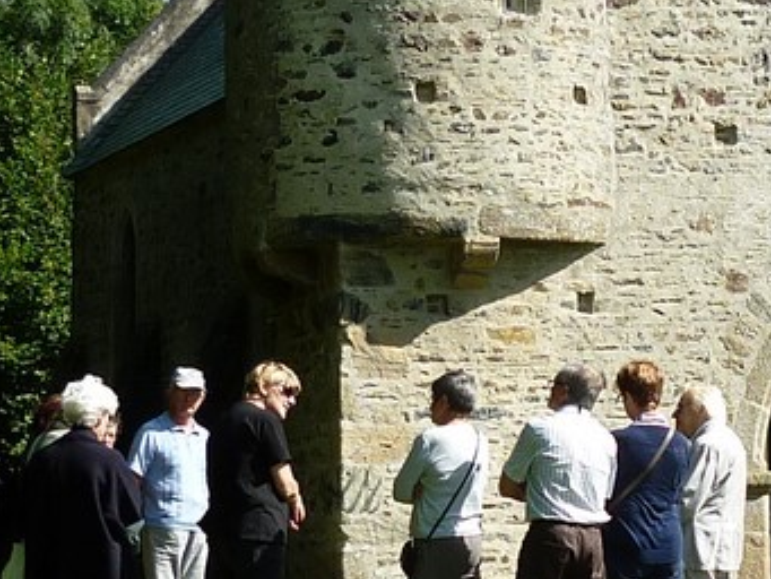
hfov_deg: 13.0
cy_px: 525
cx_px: 748
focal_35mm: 150
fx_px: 3342
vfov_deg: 9.9
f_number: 2.9
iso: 80
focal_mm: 5.9
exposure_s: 1/800
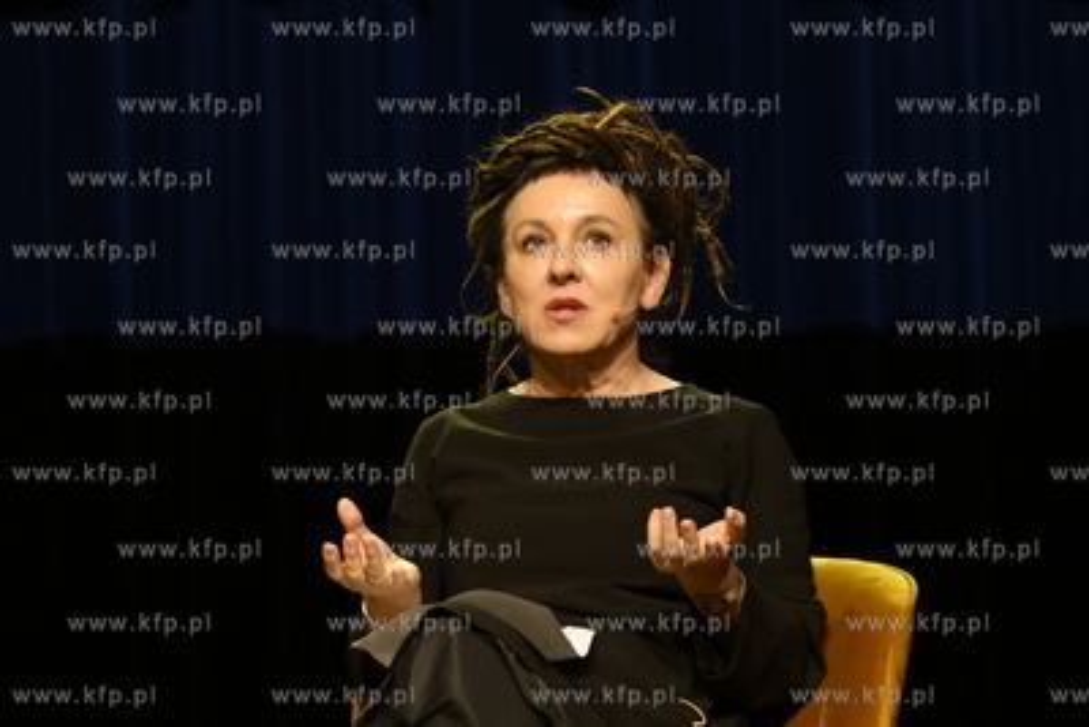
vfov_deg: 7.6
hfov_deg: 11.4
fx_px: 5447
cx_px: 544
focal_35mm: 180
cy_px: 364
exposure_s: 1/80
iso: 3200
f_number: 5.6
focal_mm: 120
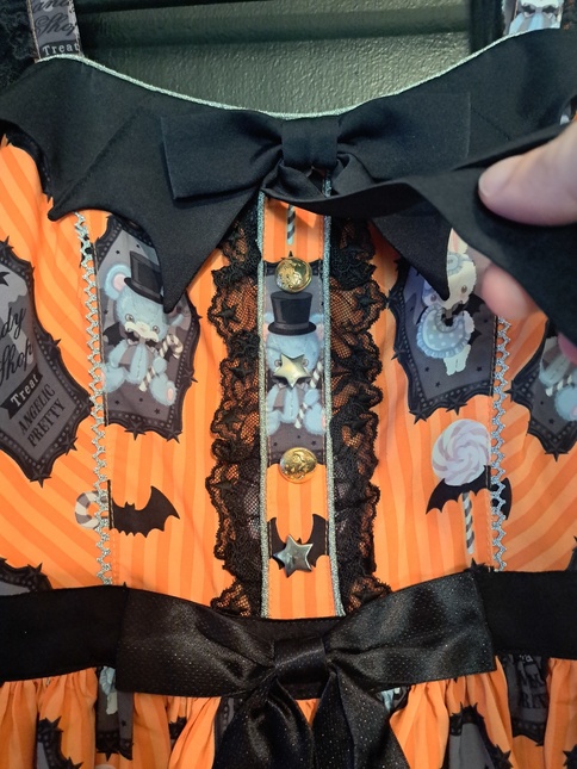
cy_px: 384
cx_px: 288
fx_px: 533
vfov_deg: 71.6
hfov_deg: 56.8
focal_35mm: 24
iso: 1000
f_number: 1.8
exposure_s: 1/20
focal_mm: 5.23
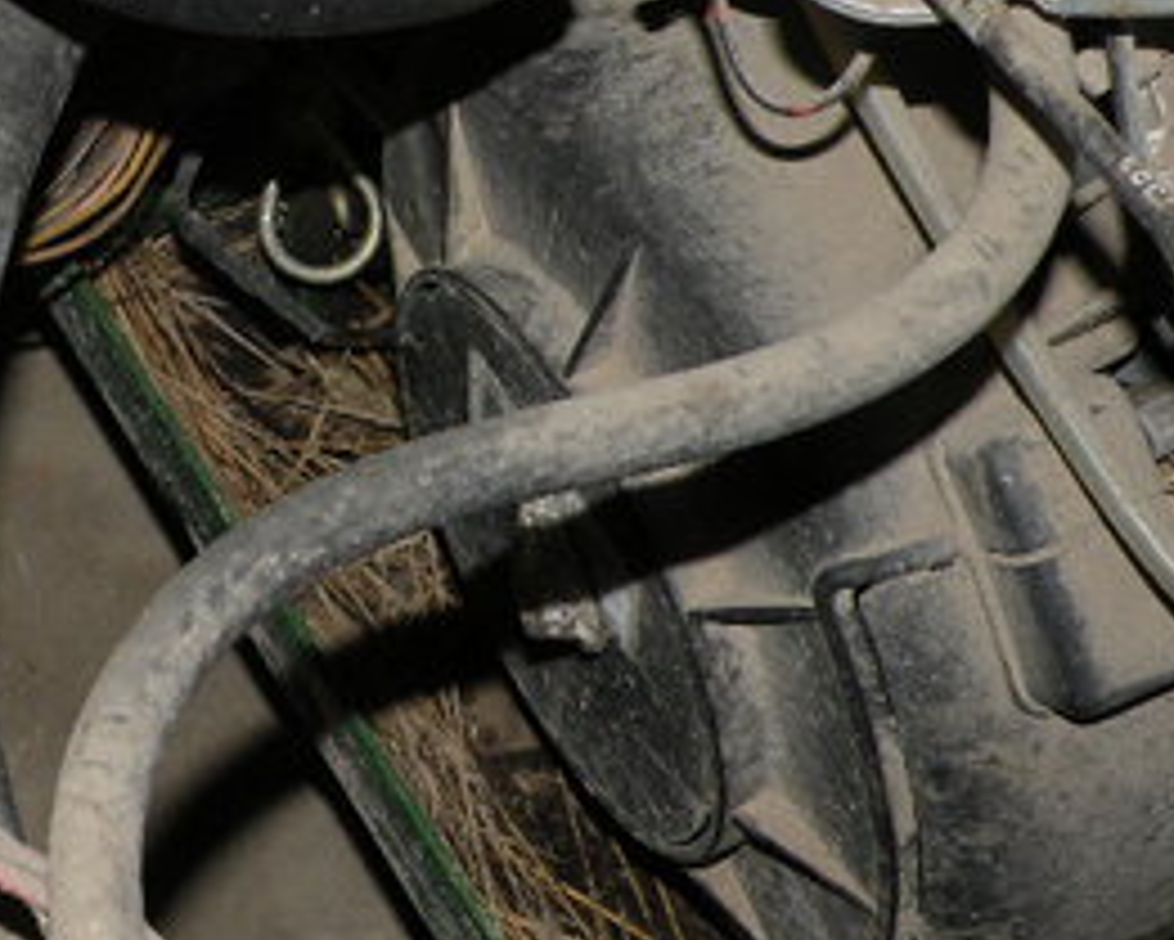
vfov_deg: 14.2
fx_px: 3754
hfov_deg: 17.6
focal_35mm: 108
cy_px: 274
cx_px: 216
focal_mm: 7.4
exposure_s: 1/60
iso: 64
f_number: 3.2
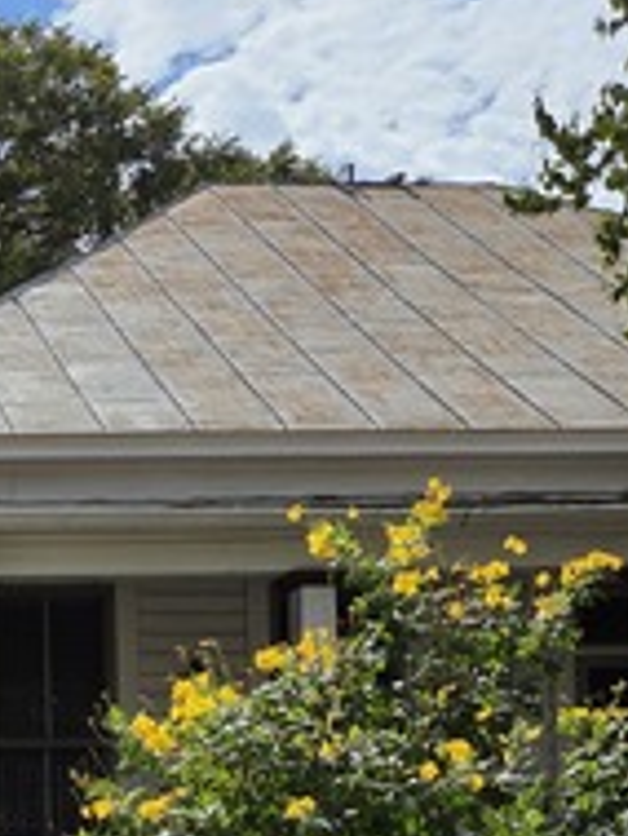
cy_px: 991
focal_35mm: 78
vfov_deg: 23.0
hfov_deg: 16.8
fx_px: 1885
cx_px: -367
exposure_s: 1/7891
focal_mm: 5.4
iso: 40
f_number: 1.8
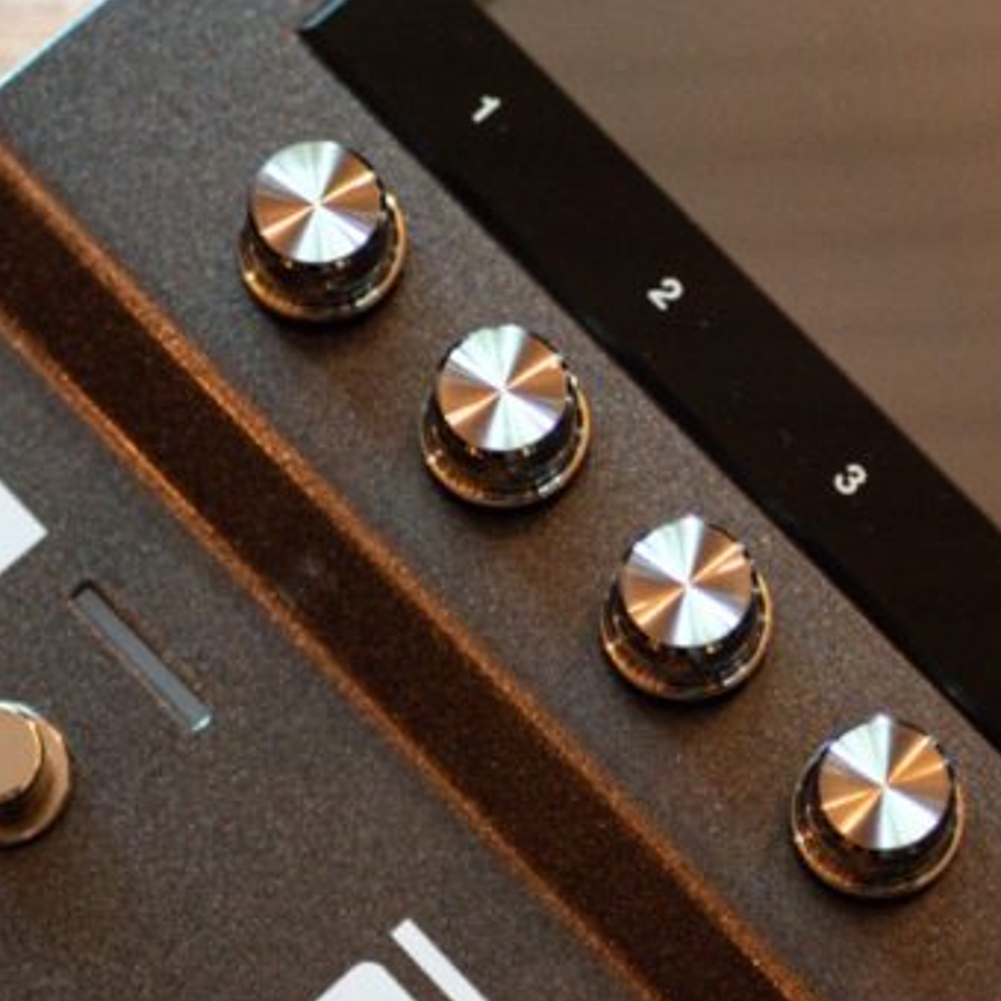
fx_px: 4351
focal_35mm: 133
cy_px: 377
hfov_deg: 13.0
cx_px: 845
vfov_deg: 13.1
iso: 1600
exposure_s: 1/60
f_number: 1.7
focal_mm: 25
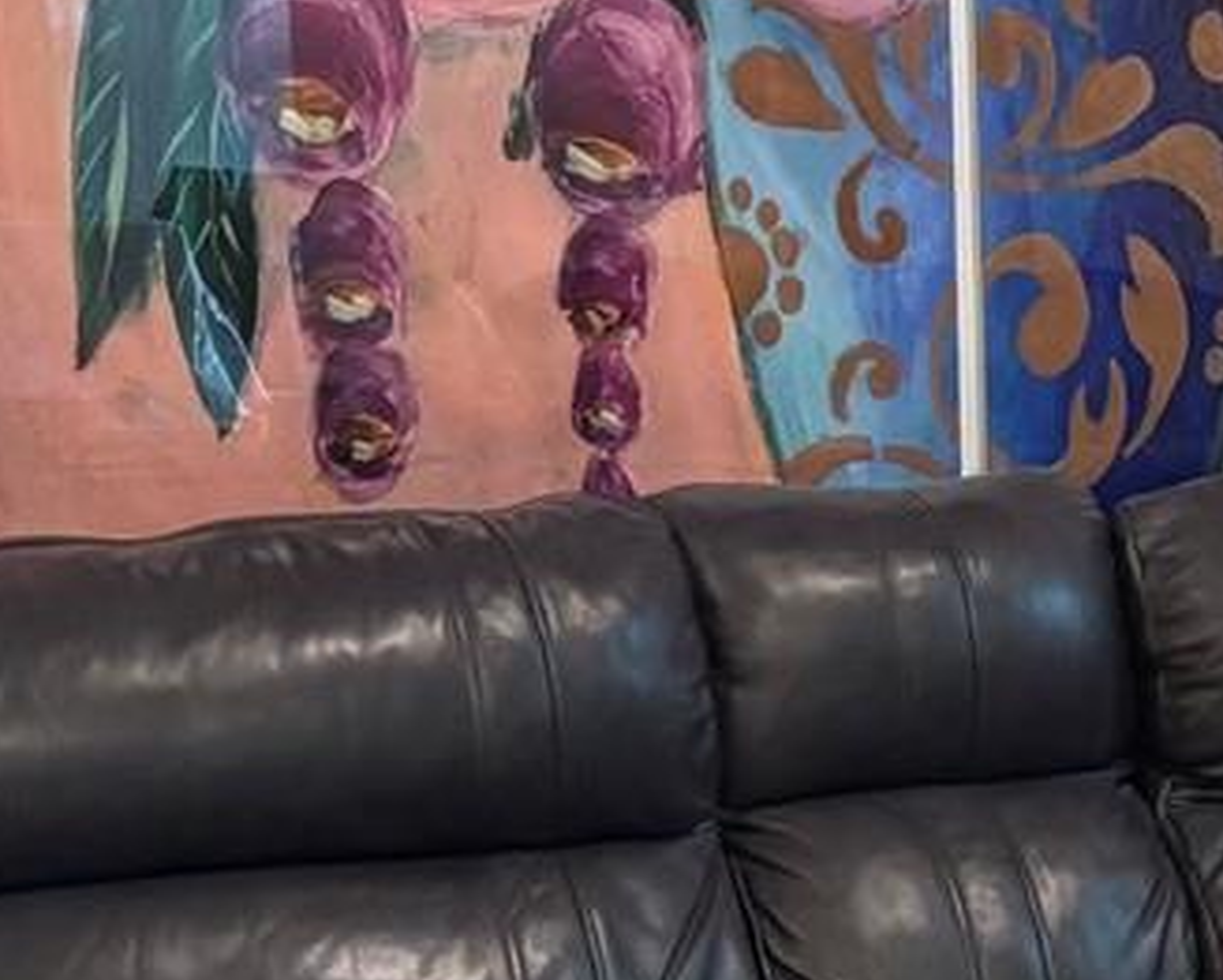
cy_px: 520
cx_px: 1949
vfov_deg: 9.7
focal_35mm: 159
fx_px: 5759
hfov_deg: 11.5
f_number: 1.6
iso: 320
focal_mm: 5.96
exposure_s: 1/60
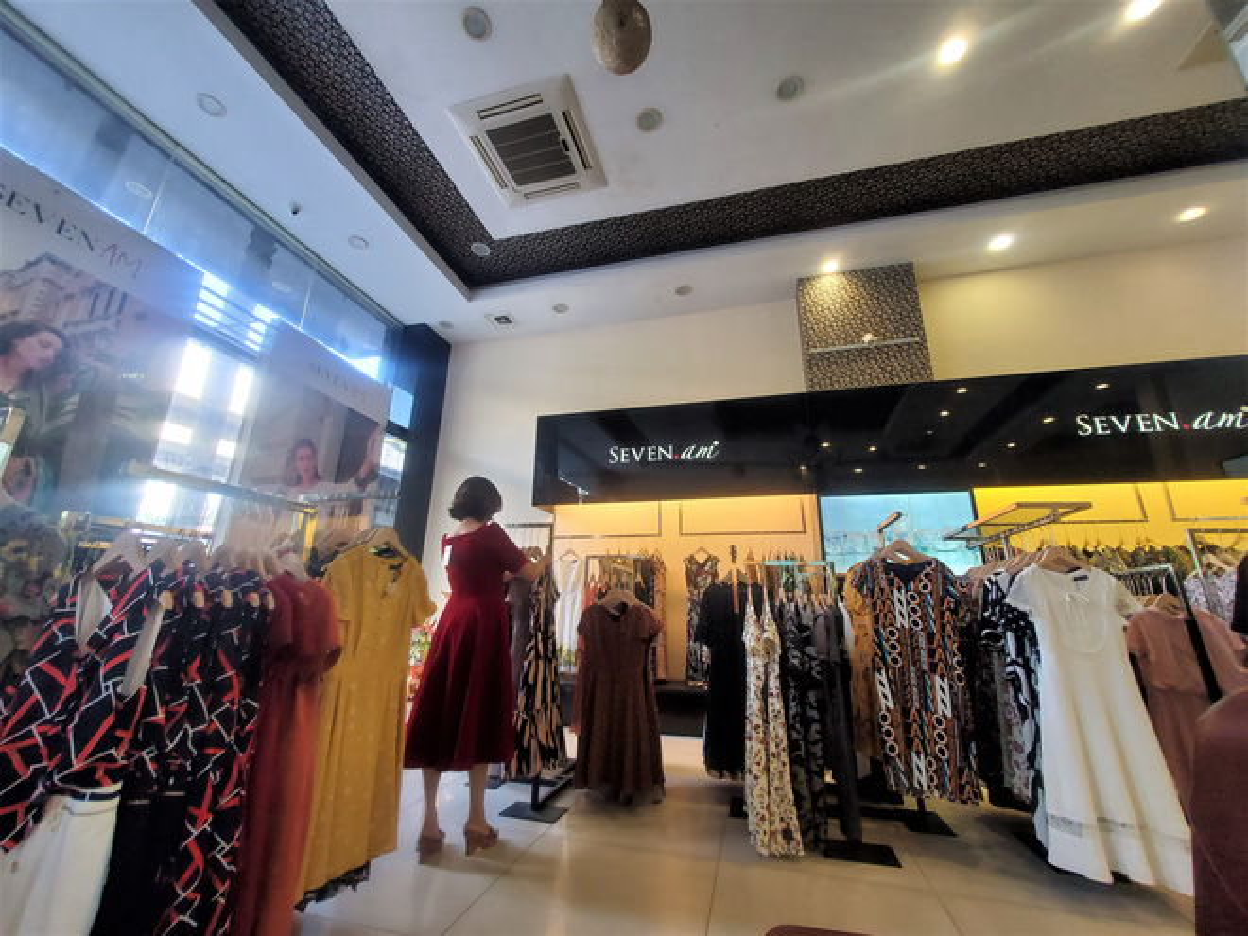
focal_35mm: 13
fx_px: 469
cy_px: 468
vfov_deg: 89.9
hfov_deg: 106.2
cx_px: 624
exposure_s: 1/50
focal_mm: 1.8
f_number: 2.2
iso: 160
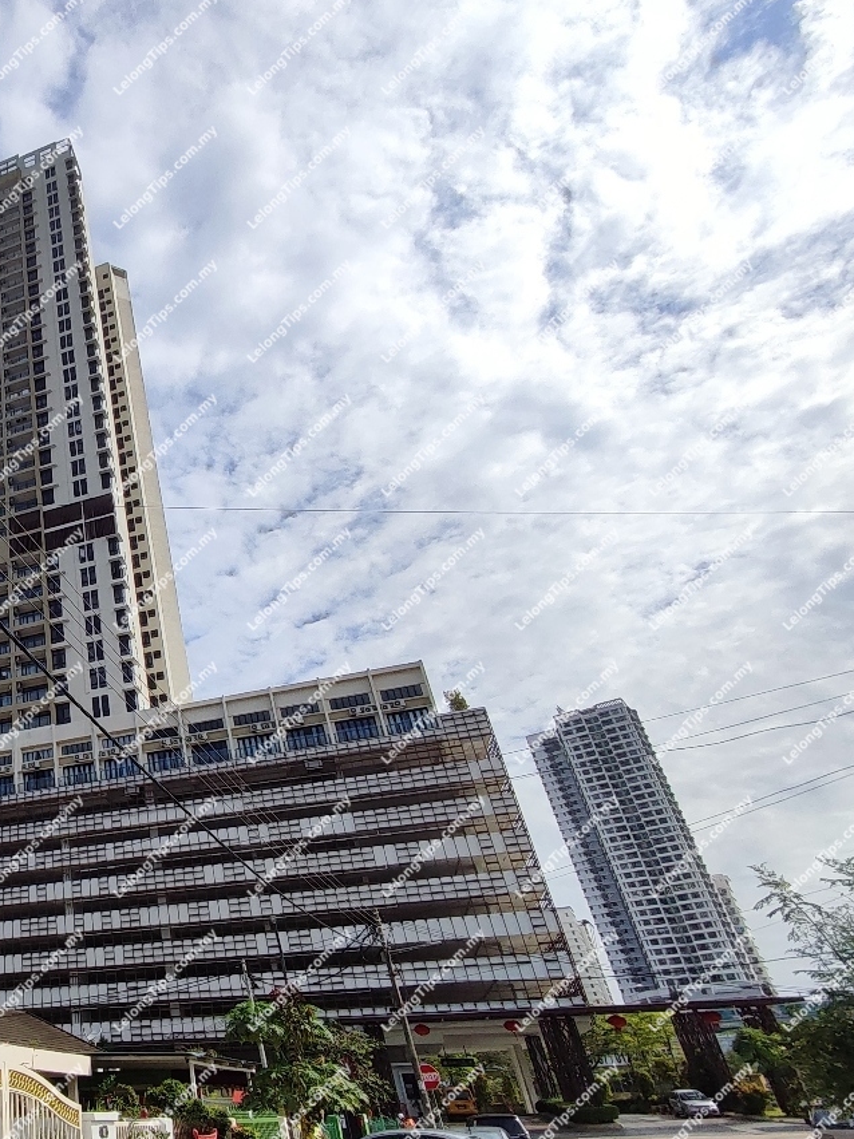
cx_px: 78
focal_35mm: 22
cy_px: 563
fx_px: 724
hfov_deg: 53.1
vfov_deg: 76.4
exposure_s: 1/3450
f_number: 2.2
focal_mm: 1.65
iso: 50
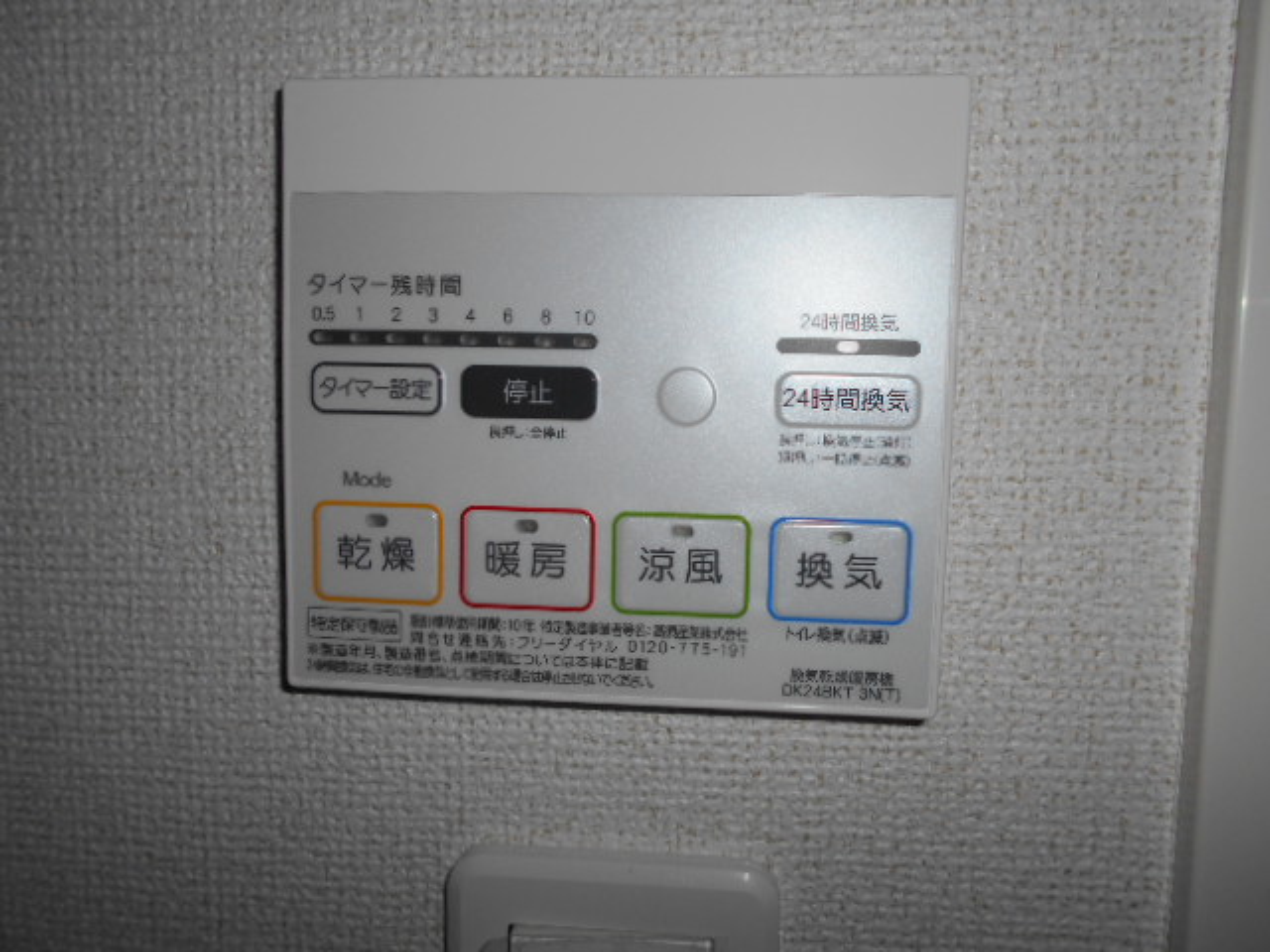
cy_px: 476
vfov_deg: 53.1
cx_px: 635
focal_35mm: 26
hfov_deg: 67.3
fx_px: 954
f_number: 8
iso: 80
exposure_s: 1/25
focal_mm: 4.6
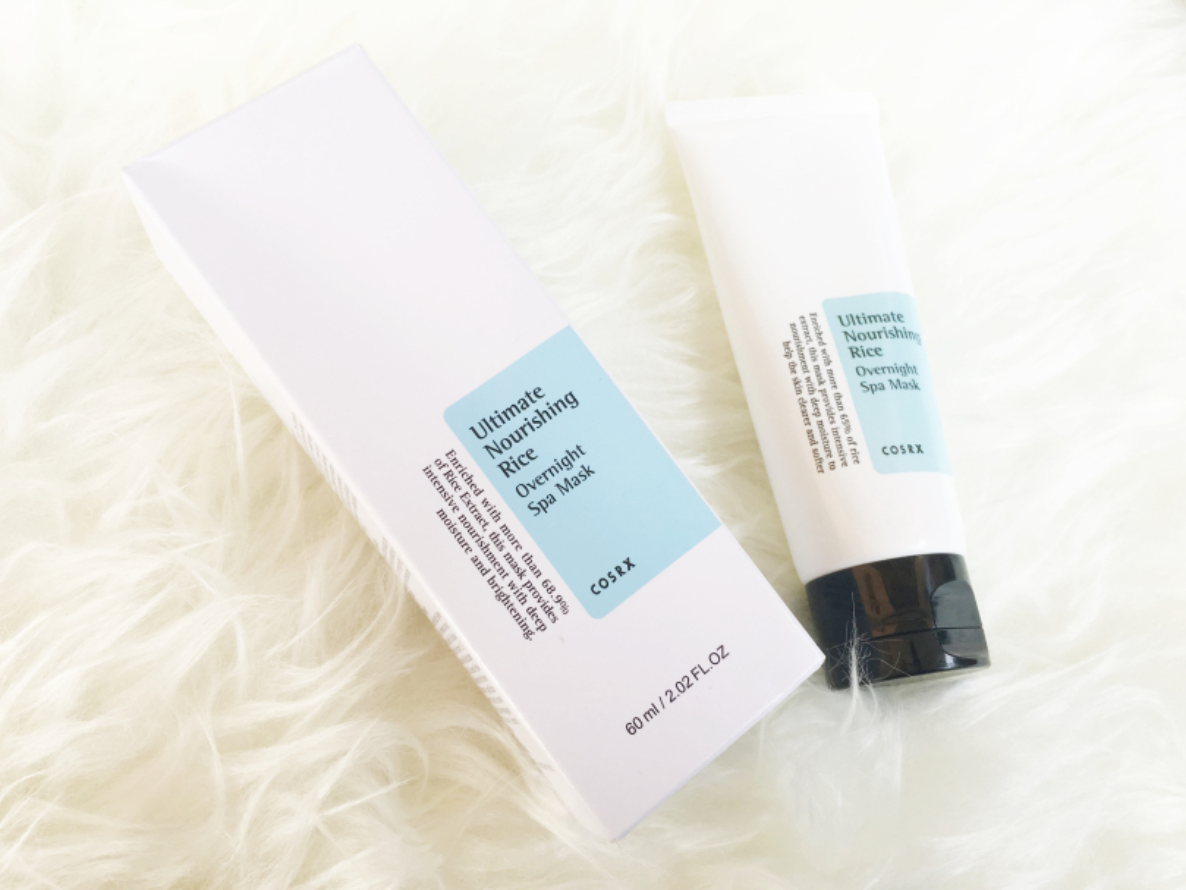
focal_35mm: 29
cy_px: 445
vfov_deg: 48.2
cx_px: 593
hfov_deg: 61.7
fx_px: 994
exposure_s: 1/100
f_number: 2.2
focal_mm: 4.15
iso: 40
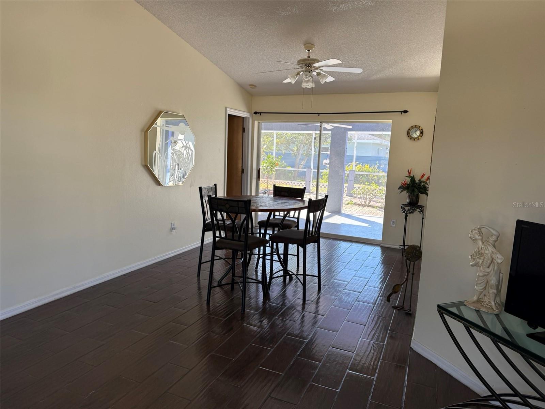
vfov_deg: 56.8
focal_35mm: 24
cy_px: 204
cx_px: 272
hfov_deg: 71.6
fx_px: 378
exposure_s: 1/172
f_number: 1.78
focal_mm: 6.76
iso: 100
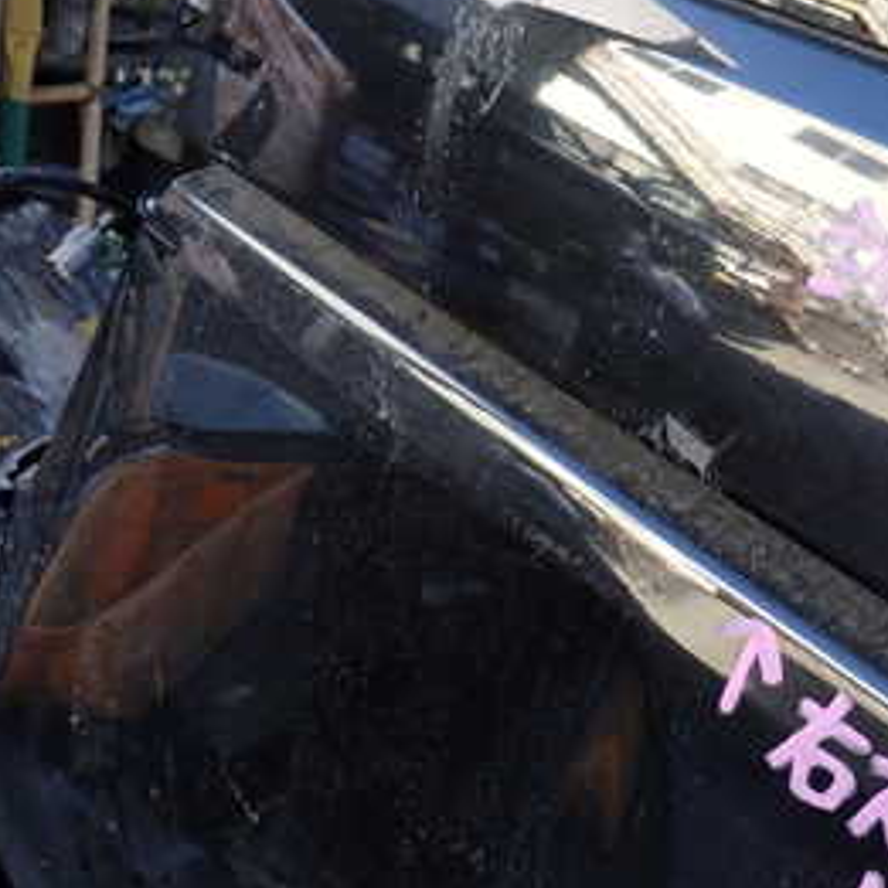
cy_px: 330
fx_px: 1770
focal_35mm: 61
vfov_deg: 28.1
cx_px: 1007
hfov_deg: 25.8
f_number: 3.2
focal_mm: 5.4
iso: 100
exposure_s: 1/80
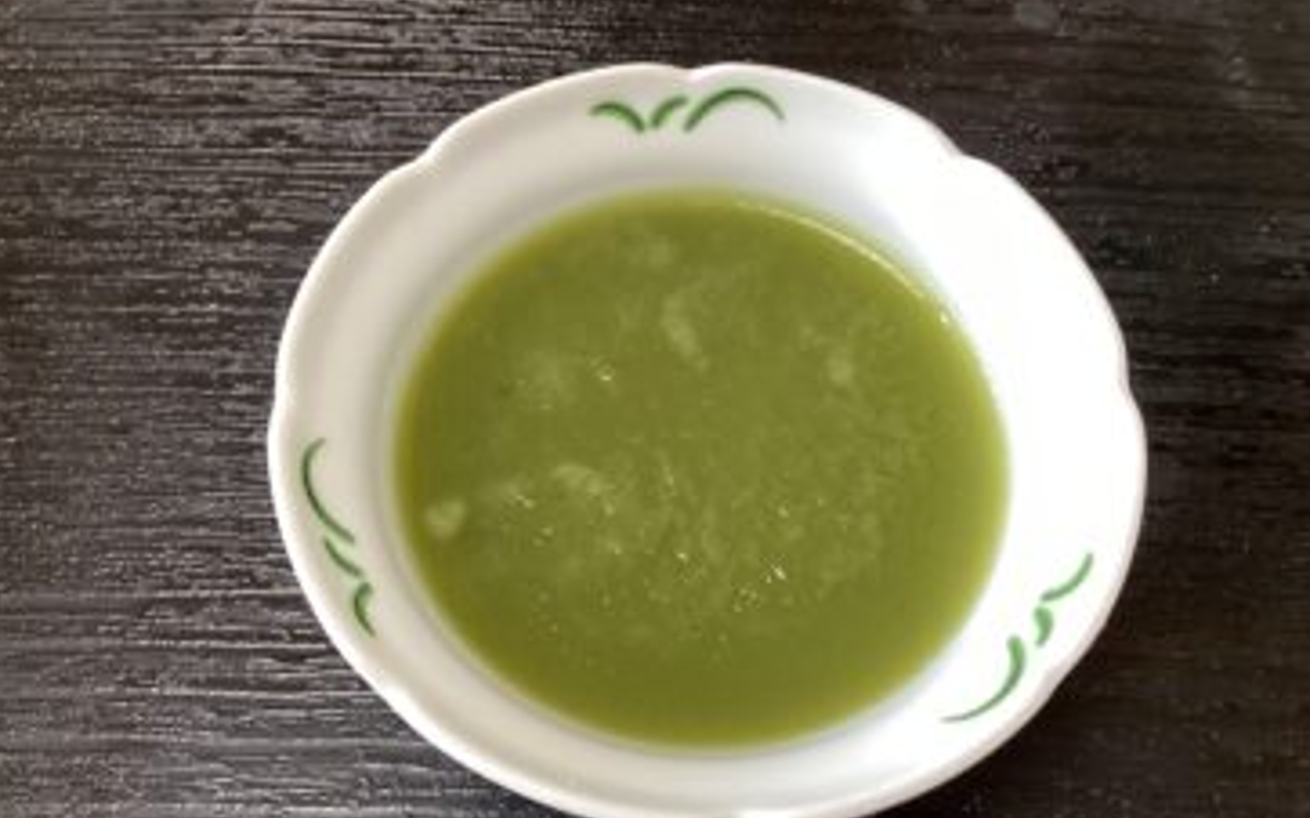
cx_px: 657
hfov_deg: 56.7
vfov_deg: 37.2
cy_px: 454
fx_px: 1213
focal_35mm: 34
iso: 160
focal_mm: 3.3
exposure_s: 1/60
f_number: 2.4
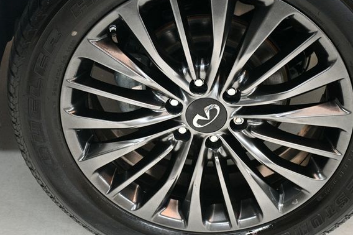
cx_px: 191
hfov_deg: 28.5
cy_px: 104
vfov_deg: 19.2
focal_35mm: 71
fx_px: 696
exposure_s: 1/80
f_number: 4.5
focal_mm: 42
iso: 3200
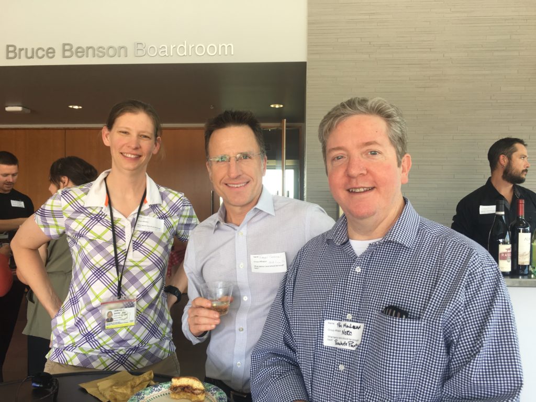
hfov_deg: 61.7
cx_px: 268
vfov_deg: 48.2
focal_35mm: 29
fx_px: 449
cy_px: 201
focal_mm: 4.15
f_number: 2.2
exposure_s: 1/60
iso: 32
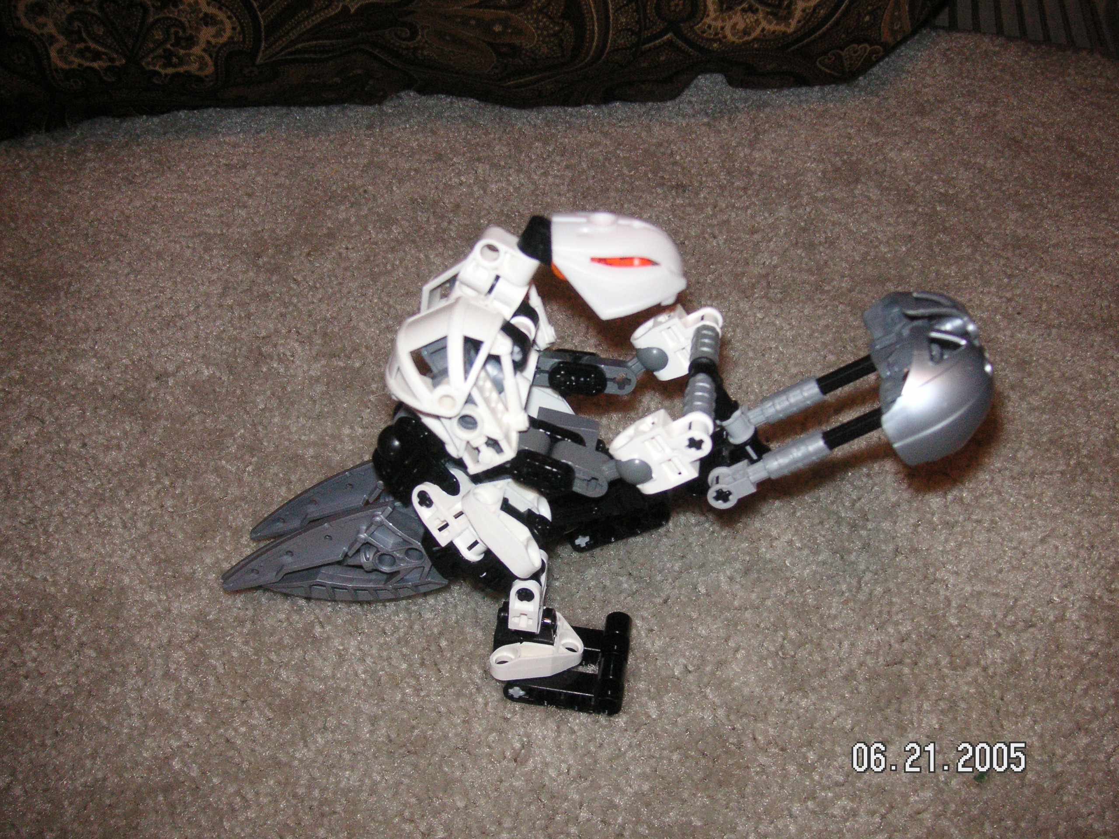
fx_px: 1196
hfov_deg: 50.1
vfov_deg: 38.7
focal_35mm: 37
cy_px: 420
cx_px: 560
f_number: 2.8
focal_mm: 6.1
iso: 160
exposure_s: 1/45
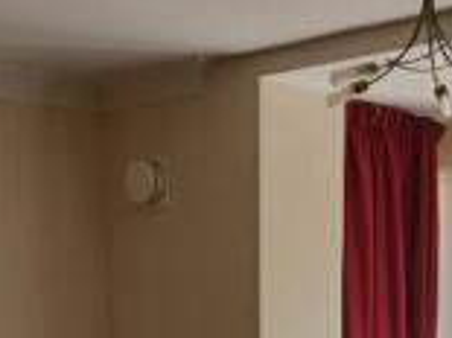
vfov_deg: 14.1
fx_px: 1279
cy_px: 511
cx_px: 241
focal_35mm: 98
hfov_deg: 20.0
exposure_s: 1/100
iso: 25
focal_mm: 3.98
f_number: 1.8
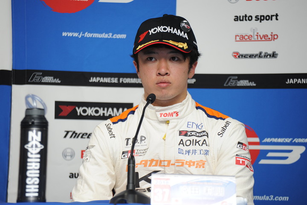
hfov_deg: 10.3
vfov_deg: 6.9
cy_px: 102
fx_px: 1705
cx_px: 154
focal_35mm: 200
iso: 800
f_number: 5.6
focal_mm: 200
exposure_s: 1/250
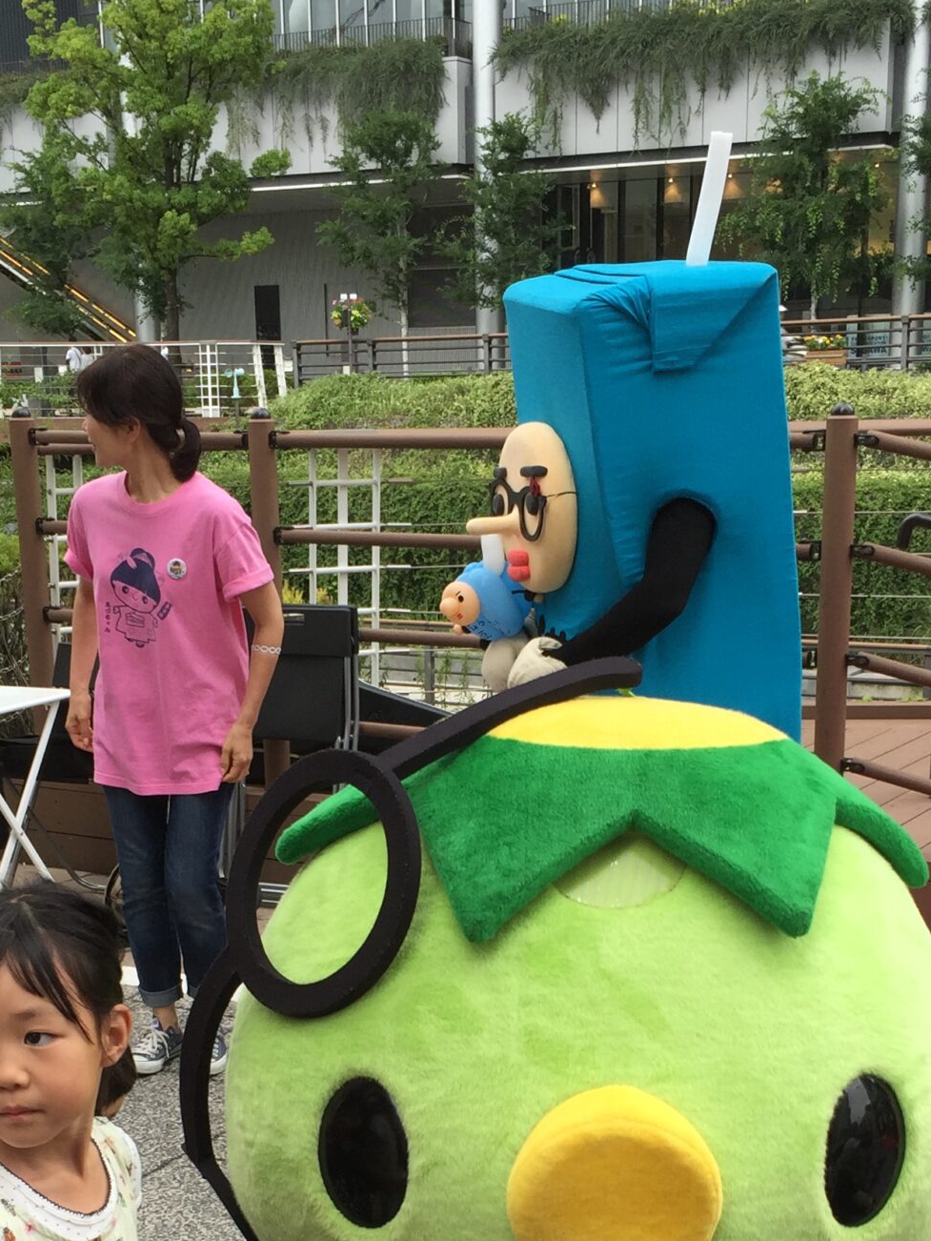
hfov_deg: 25.7
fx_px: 2043
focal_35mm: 57
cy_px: 1054
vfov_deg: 32.5
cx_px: 458
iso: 32
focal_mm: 4.15
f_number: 2.2
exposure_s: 1/161
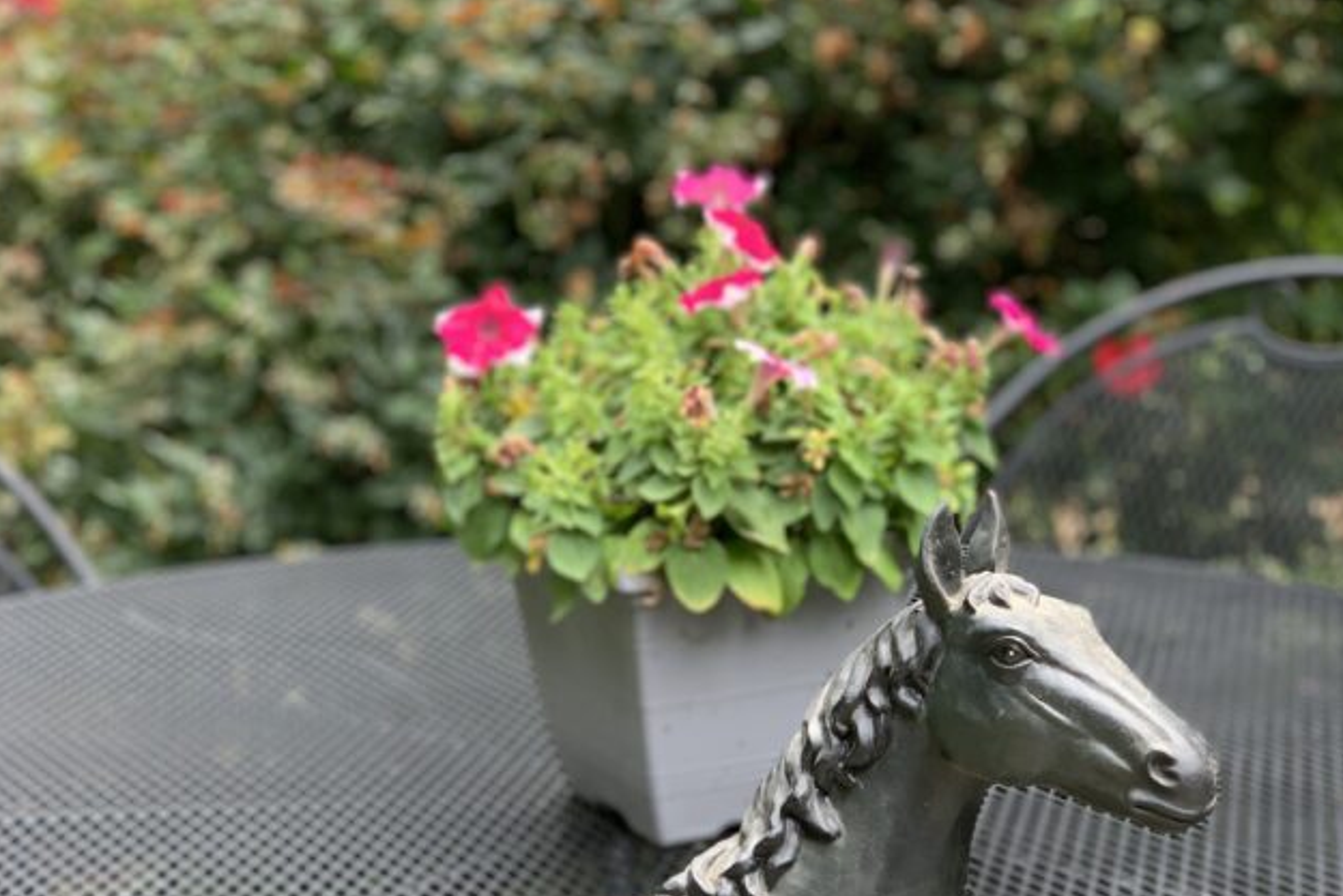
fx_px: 2761
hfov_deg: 27.3
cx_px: 667
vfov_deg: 18.4
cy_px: 624
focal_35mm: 74
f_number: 2.4
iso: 25
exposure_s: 1/122
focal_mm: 6
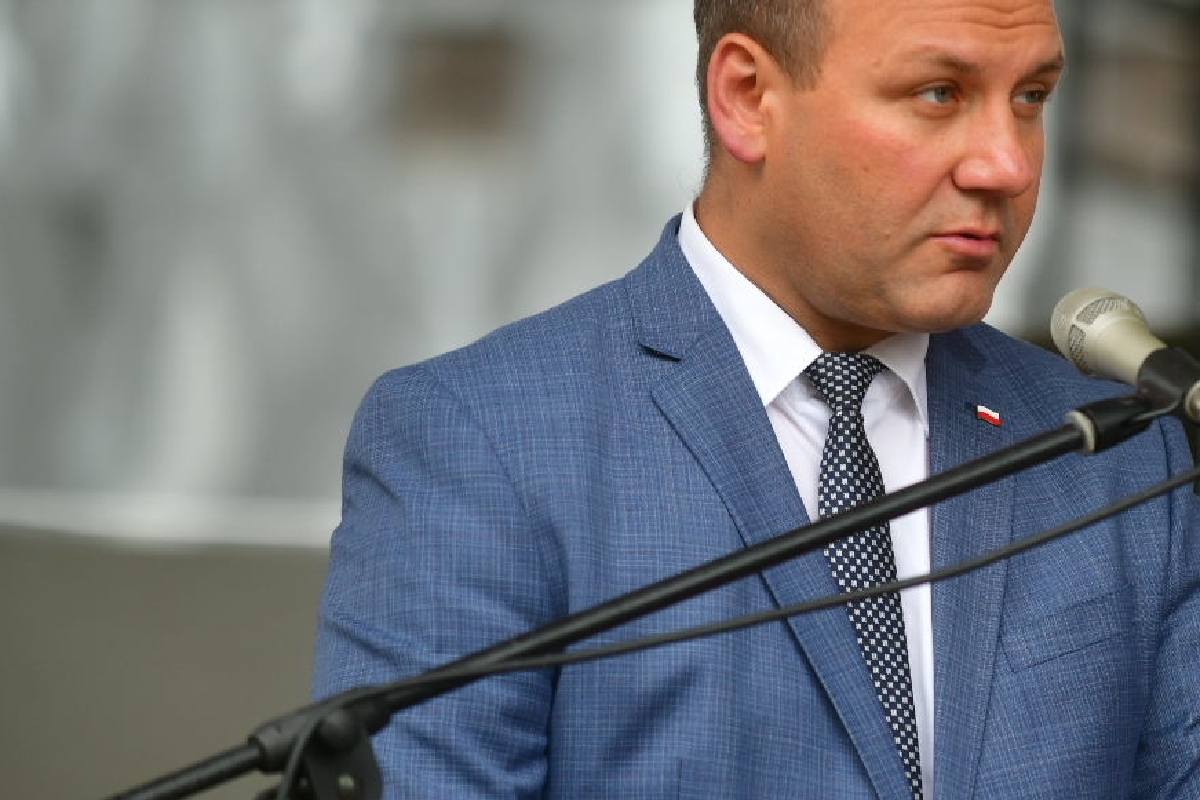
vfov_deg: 3.7
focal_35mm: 372
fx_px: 12401
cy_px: 369
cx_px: 1036
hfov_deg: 5.5
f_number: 3.5
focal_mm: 200
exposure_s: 1/160
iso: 100
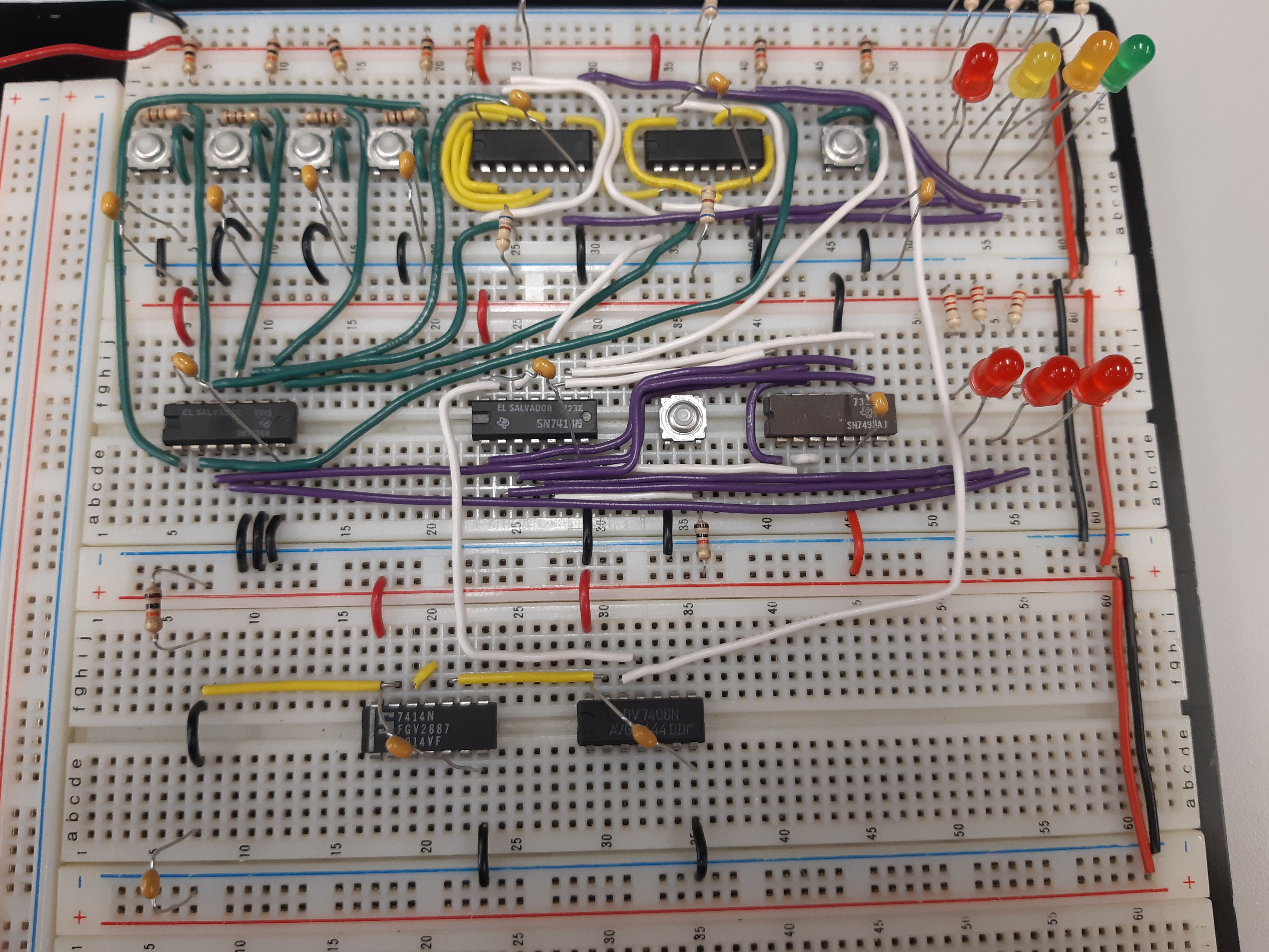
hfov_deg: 65.3
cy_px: 476
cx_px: 616
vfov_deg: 51.4
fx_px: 990
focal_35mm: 27
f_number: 1.7
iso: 100
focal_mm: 3.93
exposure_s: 1/60
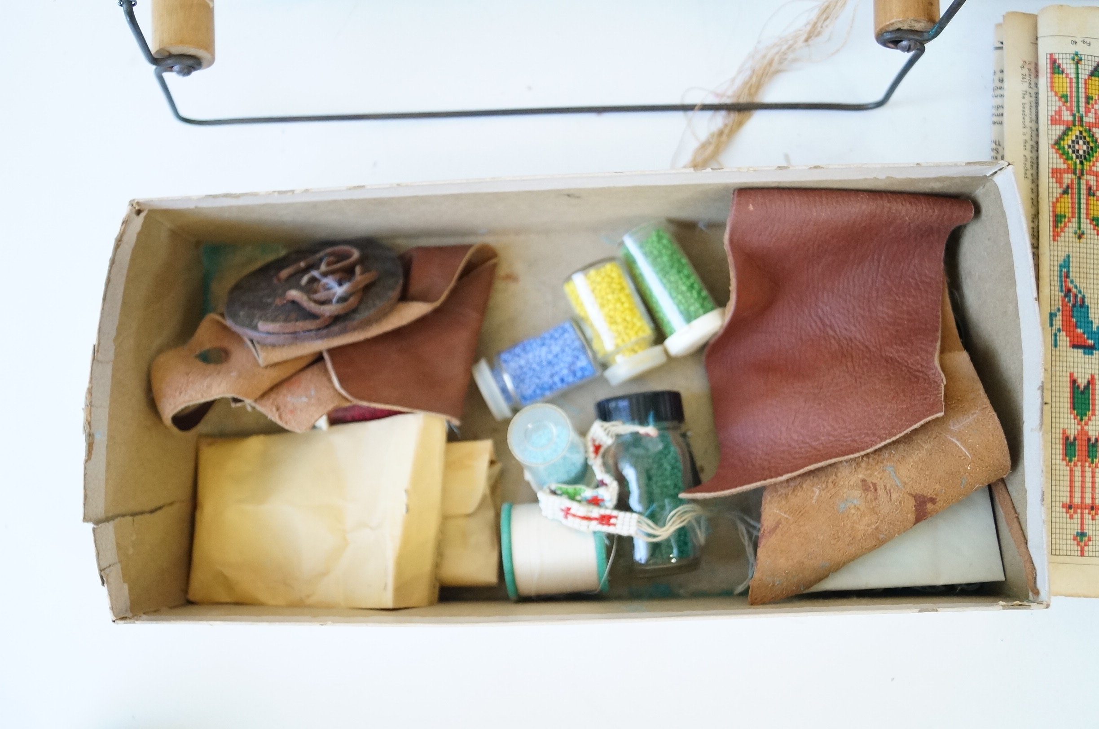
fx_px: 1006
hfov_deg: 57.3
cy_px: 364
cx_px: 550
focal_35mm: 33
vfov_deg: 39.8
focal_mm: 22
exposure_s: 1/60
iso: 1250
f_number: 4
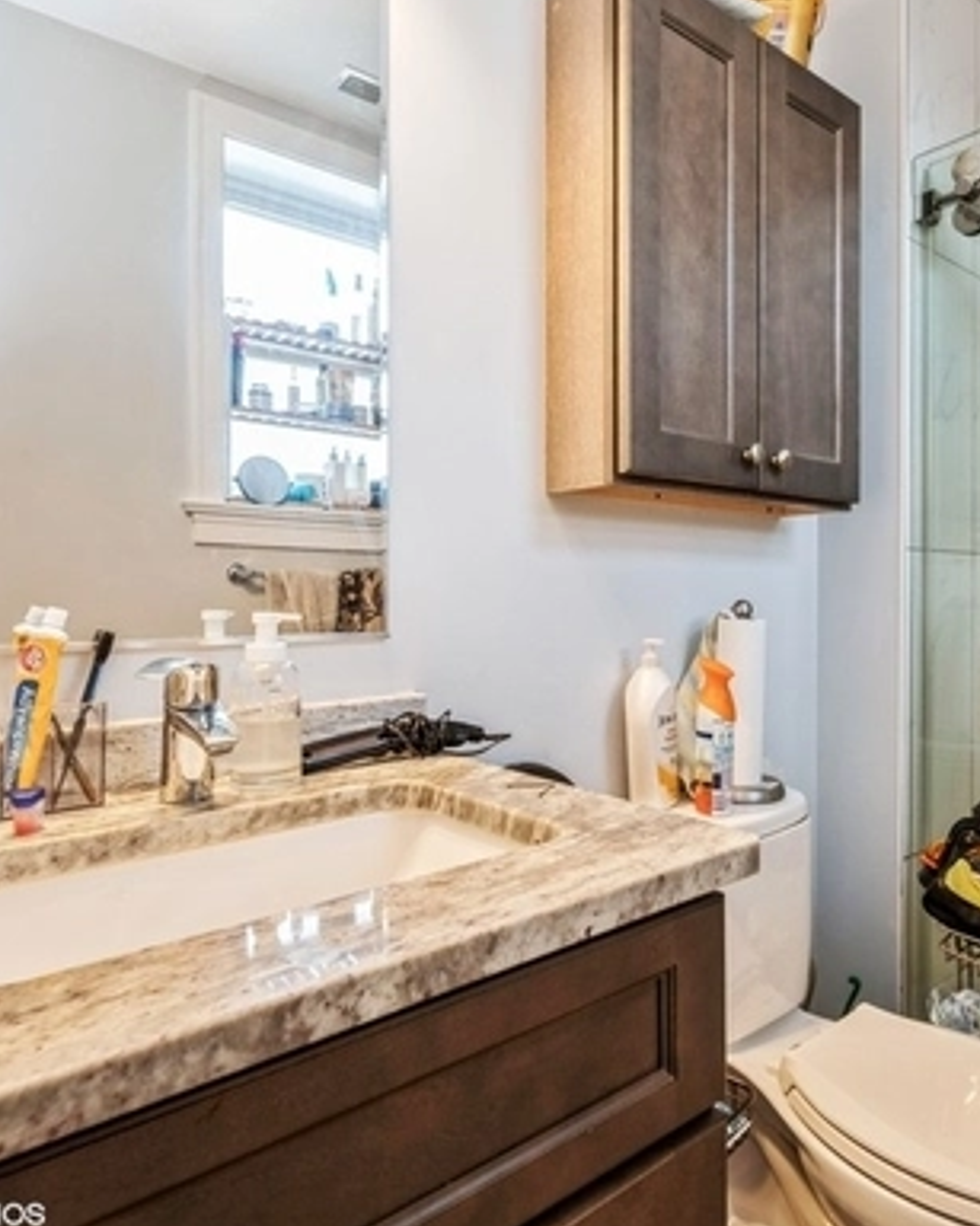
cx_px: 747
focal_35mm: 22
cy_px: 613
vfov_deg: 75.1
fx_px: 798
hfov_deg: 59.4
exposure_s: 1/1.25
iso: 100
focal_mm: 15
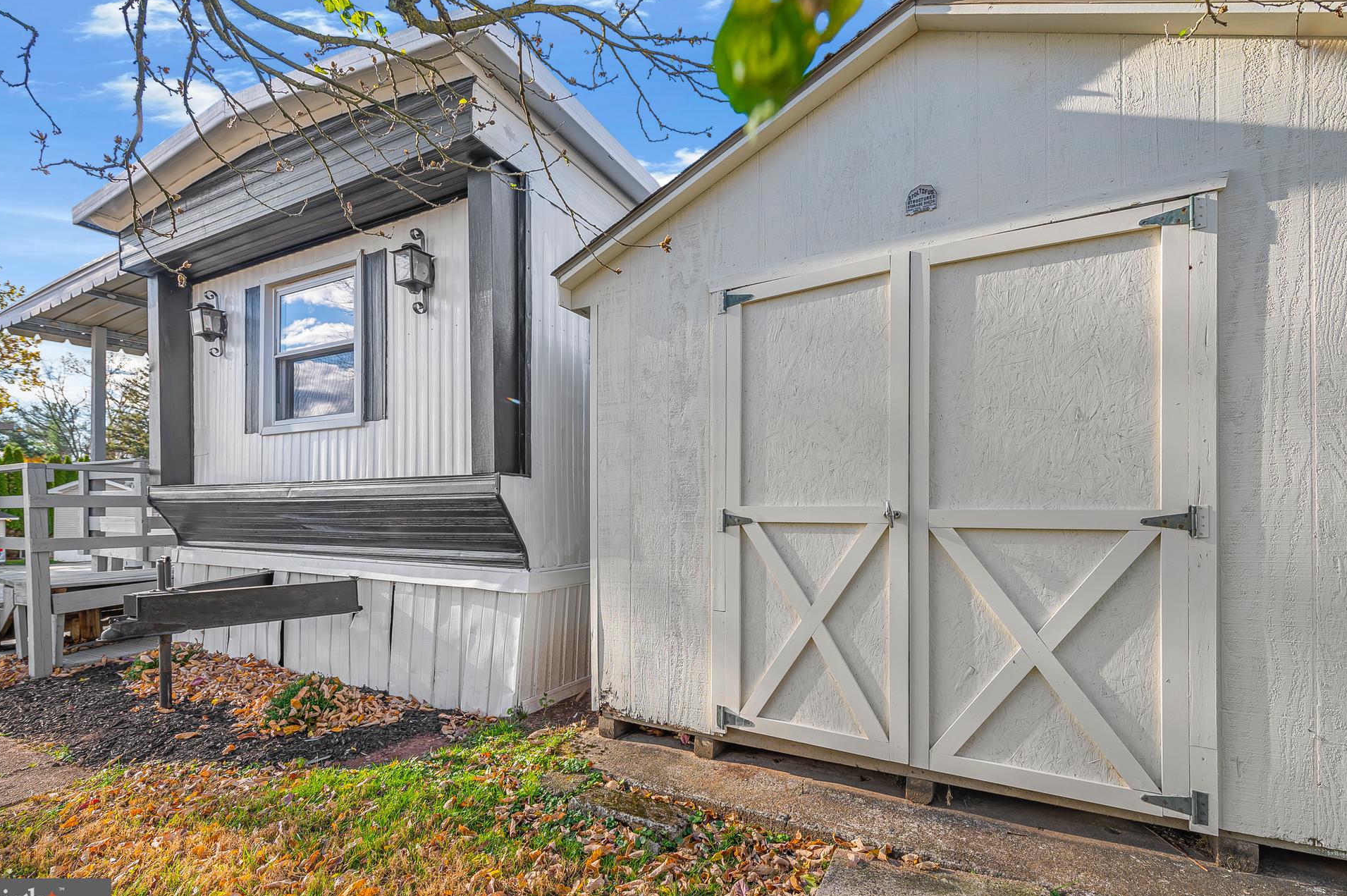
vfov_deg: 77.2
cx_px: 677
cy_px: 449
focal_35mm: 15
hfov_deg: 100.4
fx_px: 561
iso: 110
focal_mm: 14
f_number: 5.6
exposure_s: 1/250
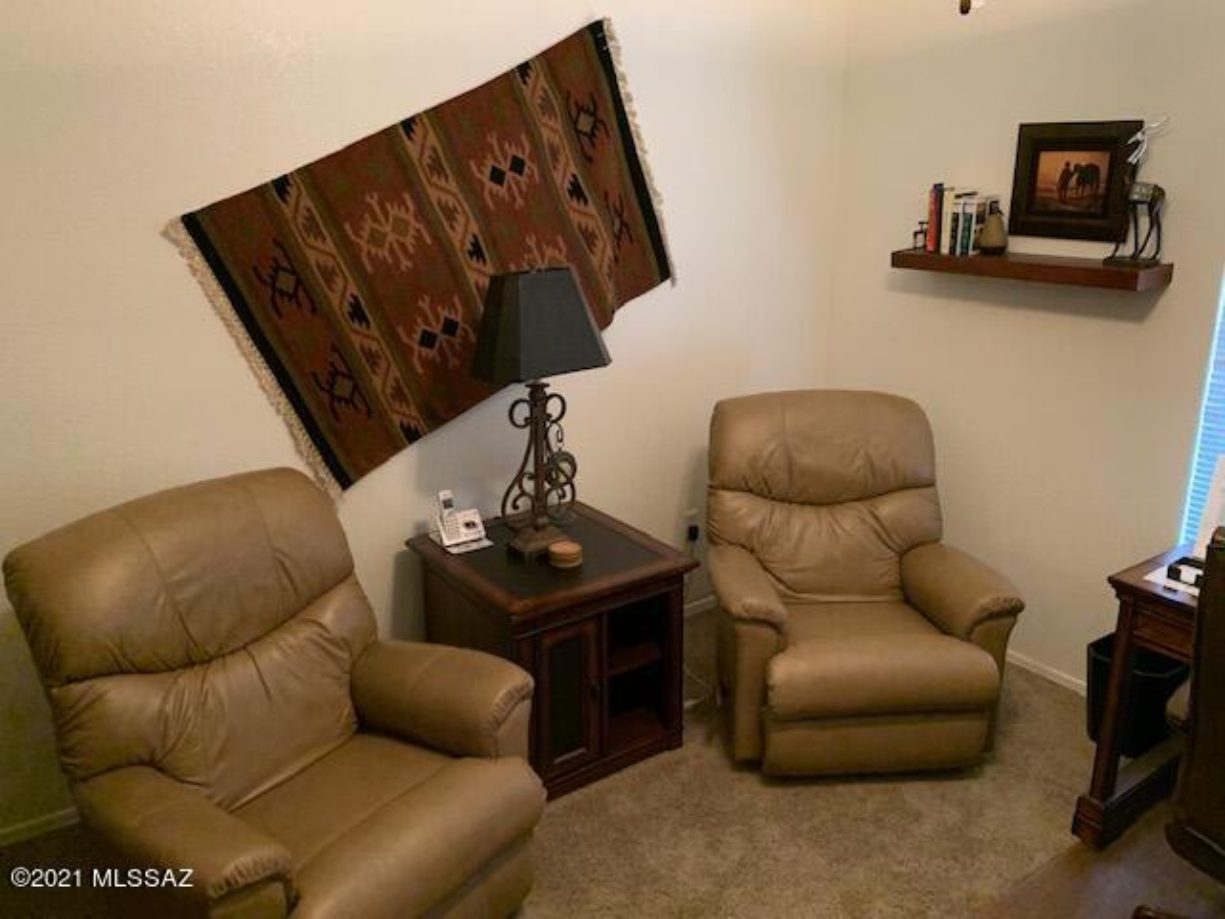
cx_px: 612
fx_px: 920
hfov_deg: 67.3
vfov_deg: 53.1
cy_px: 460
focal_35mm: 26
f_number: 1.8
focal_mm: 4.25
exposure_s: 1/30
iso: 640
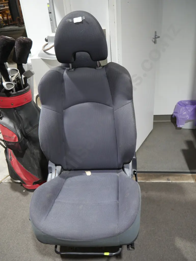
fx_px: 226
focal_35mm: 30
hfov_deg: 46.8
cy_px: 130
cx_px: 98
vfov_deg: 59.9
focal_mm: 15
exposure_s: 1/60
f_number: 3.6
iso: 640
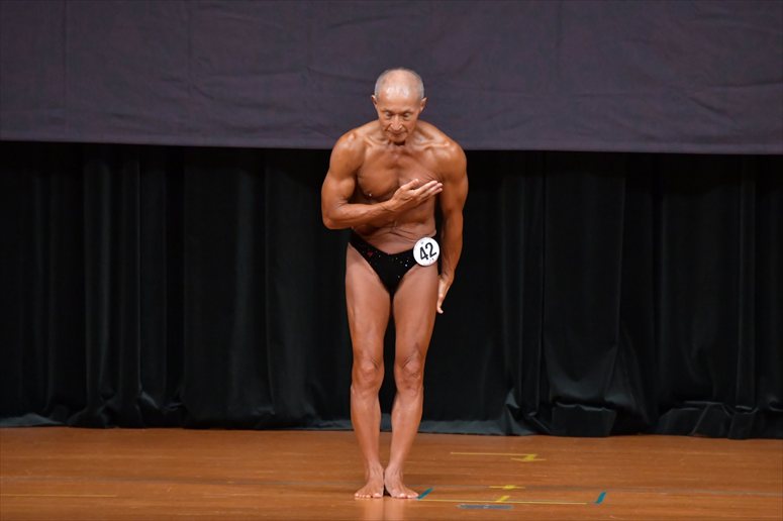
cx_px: 392
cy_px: 260
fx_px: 6848
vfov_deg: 4.4
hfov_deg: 6.5
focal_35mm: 315
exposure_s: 1/400
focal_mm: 210
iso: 5000
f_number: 5.6
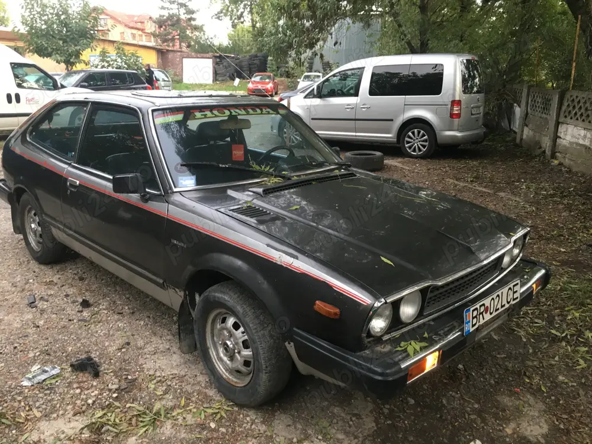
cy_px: 222
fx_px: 496
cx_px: 296
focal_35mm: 29
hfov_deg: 61.7
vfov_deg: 48.2
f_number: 2.2
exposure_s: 1/33
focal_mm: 4.15
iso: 80
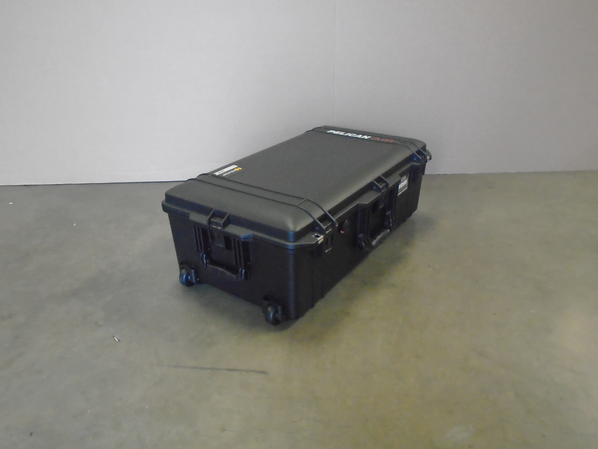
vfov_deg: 53.1
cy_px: 224
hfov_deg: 67.3
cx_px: 299
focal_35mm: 26
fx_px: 449
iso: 800
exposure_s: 1/80
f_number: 3.2
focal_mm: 4.6
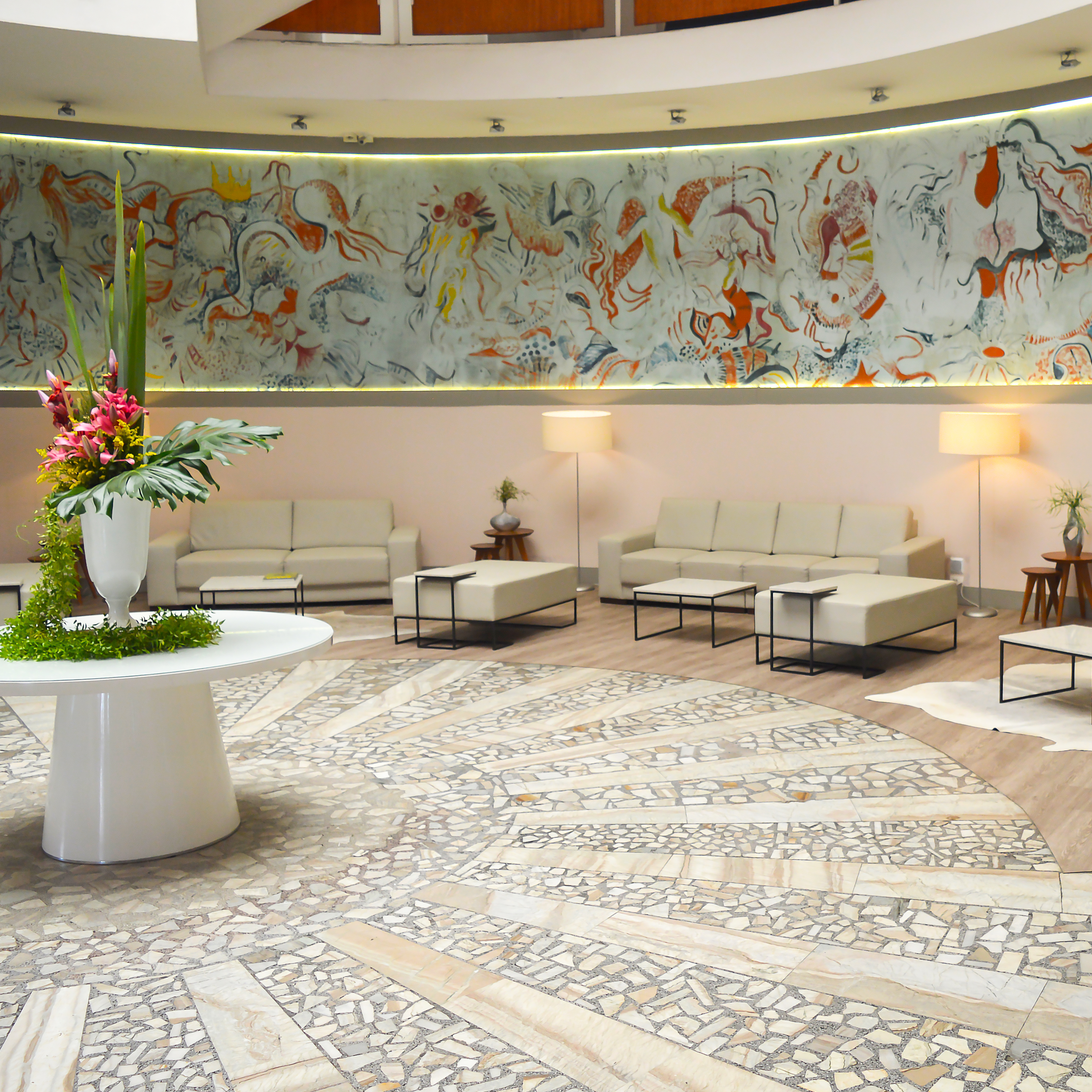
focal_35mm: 35
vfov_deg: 47.2
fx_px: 1249
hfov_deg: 46.4
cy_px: 550
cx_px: 743
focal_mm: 18
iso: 400
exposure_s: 1/80
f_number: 4.5
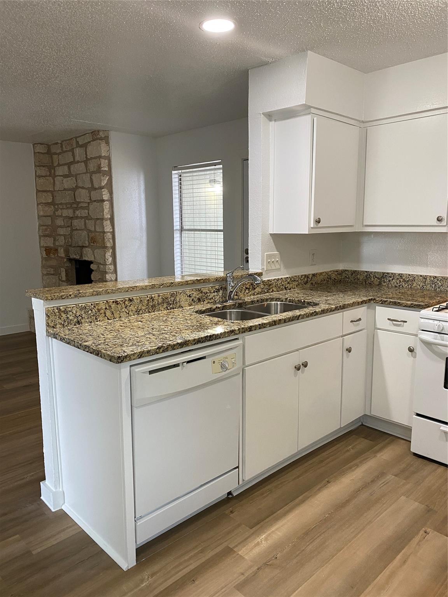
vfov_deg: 67.3
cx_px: 224
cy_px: 298
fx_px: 449
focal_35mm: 26
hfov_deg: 53.1
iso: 125
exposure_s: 1/60
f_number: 1.8
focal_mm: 4.25
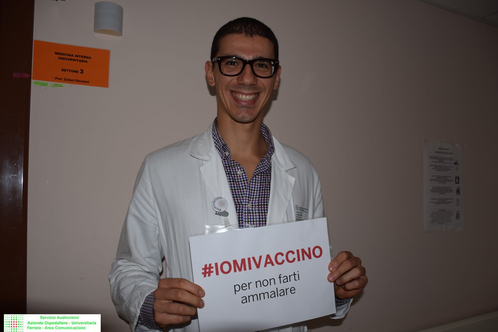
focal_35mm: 28
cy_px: 172
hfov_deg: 65.5
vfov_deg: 46.4
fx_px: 387
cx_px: 252
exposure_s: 1/60
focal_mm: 18
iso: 100
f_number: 3.5
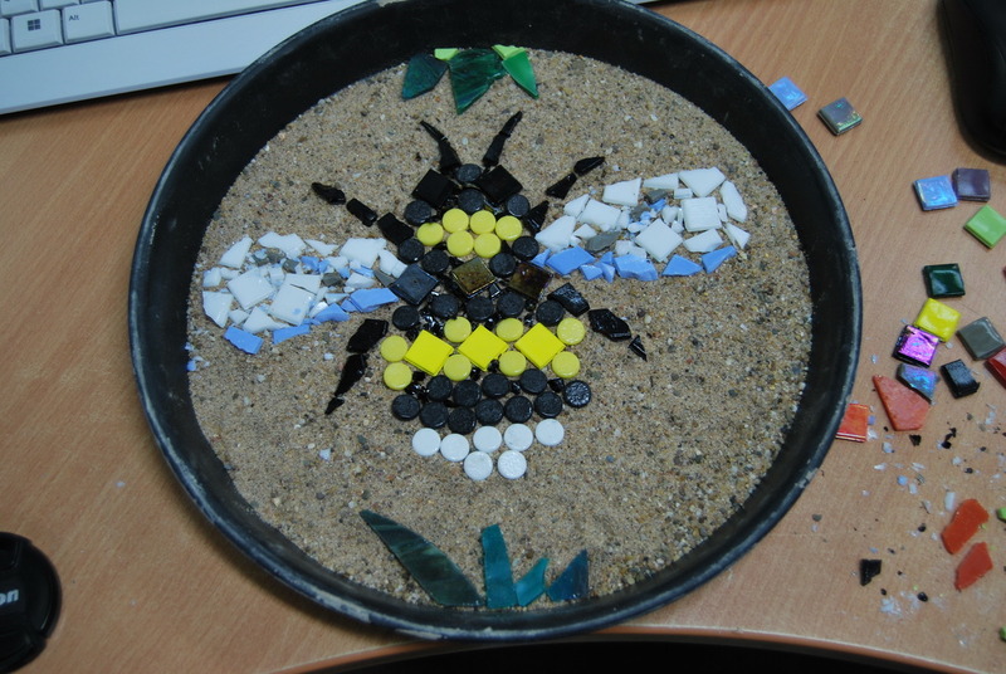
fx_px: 1301
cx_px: 503
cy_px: 337
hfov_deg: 42.3
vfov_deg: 29.0
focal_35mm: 46
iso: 200
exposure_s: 1/40
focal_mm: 31
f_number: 4.5
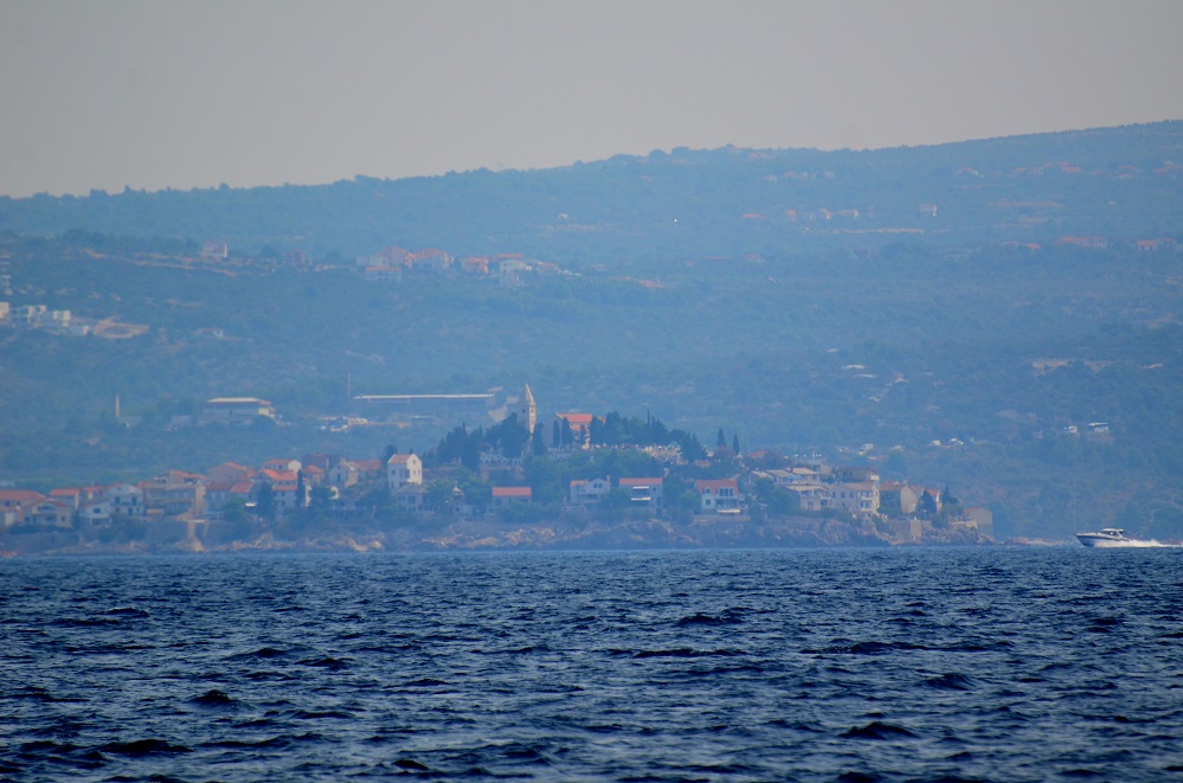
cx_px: 592
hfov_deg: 4.6
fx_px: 14752
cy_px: 392
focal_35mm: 450
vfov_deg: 3.0
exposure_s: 1/2500
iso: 400
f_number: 5.6
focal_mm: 300
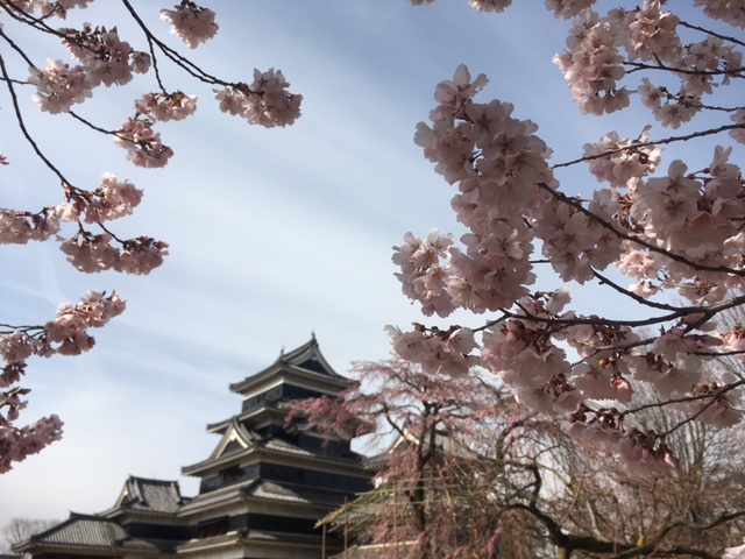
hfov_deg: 61.7
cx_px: 372
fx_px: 624
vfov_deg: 48.2
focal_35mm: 29
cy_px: 280
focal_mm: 4.15
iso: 25
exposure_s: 1/1748
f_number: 2.2
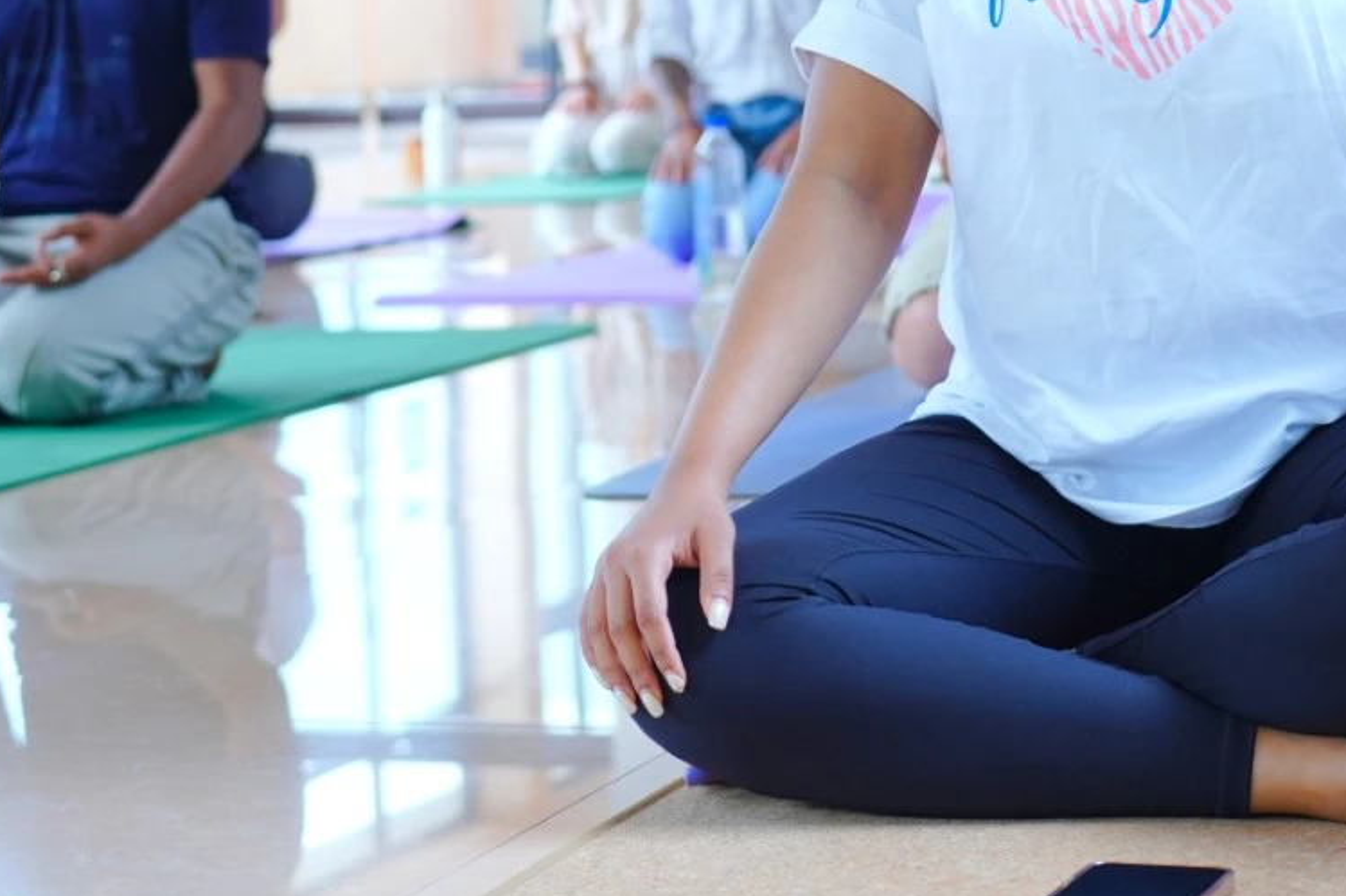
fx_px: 3962
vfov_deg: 12.8
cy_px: 7
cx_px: 571
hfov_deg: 19.3
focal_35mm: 106
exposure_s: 1/80
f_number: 4
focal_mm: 49
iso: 500
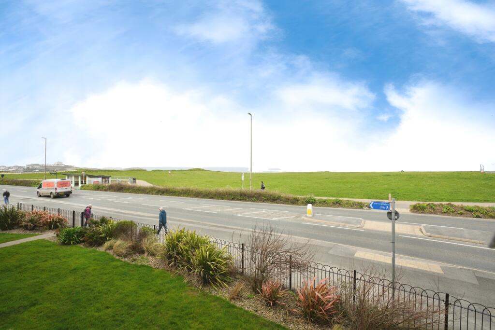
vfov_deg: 73.8
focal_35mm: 16
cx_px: 248
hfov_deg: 96.7
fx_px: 220
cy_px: 165
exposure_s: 1/2500
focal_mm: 16
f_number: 9
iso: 2000
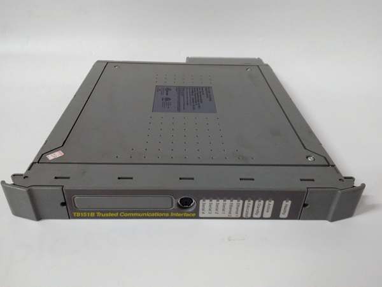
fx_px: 298
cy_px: 144
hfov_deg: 65.3
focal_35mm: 27
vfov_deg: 51.4
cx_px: 191
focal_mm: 3.79
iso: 501
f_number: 2
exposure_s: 1/33
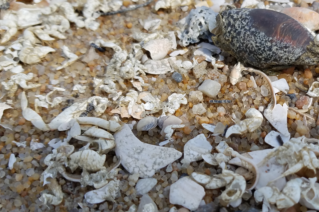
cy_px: 90
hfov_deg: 41.6
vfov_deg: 29.8
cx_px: 258
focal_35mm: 45
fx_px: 399
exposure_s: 1/2568
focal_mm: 4.2
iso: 50
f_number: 1.7
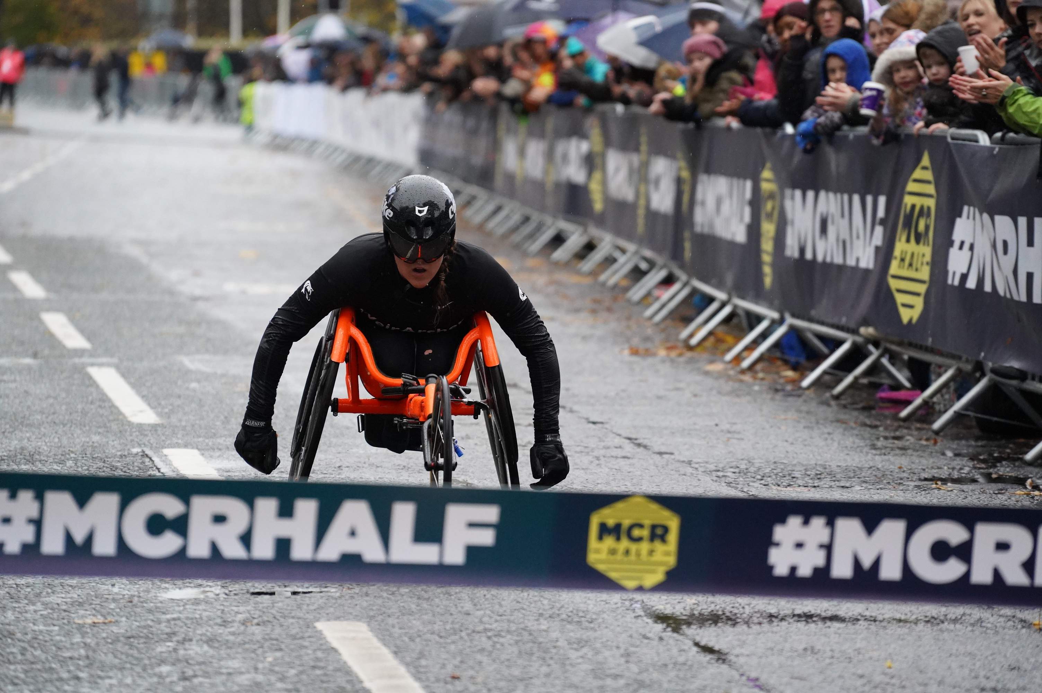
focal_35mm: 200
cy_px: 346
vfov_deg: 6.9
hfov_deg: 10.3
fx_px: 5784
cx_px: 521
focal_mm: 200
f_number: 4.5
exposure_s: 1/1000
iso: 8000
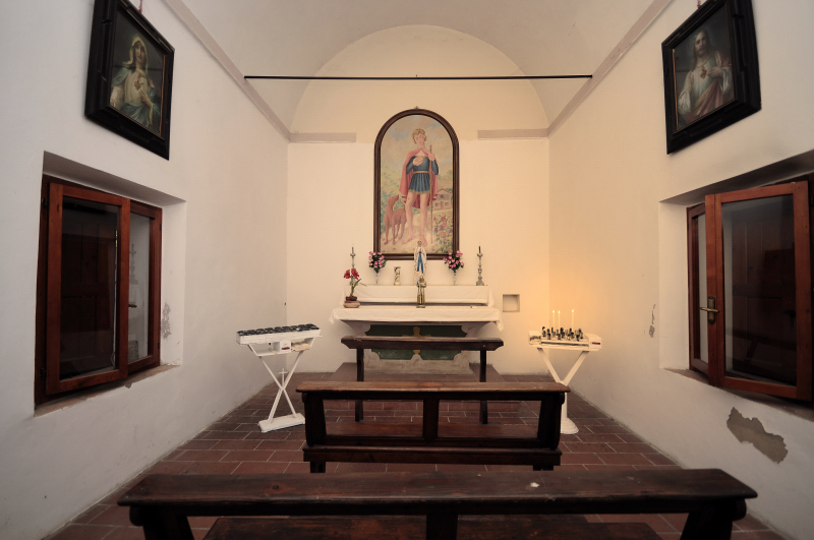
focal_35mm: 15
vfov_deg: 77.2
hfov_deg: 100.5
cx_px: 407
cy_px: 270
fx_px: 339
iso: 200
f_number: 4
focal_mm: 10
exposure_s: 1/60
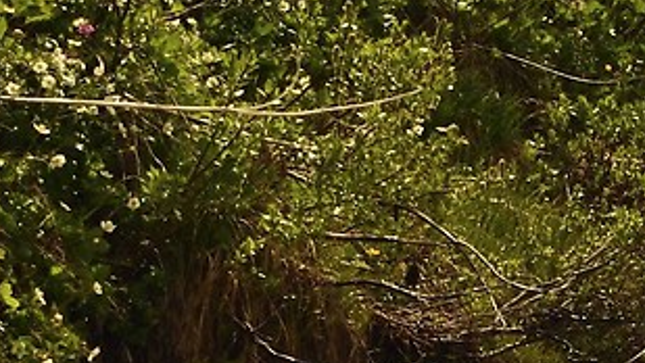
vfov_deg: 6.1
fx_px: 3336
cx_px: 1315
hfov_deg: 10.2
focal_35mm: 195
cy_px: -208
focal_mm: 24
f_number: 10
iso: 100
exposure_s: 1/160
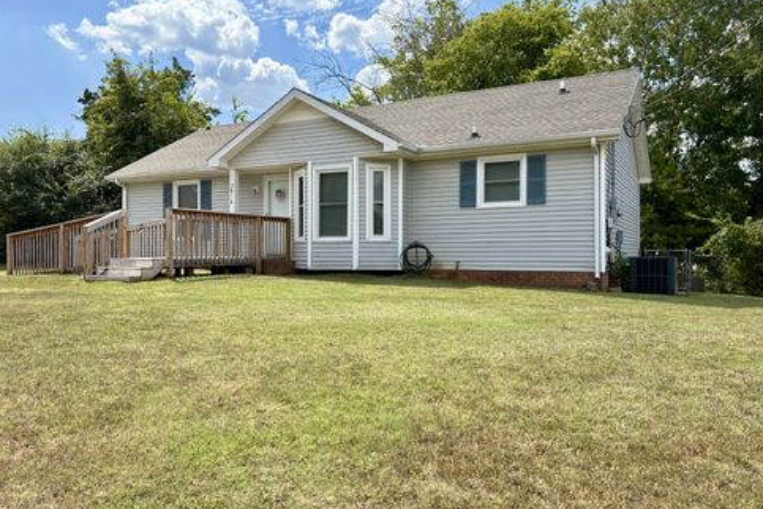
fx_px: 593
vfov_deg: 46.4
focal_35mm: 28
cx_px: 376
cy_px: 254
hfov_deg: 65.5
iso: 64
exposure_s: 1/2747
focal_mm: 5.96
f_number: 1.6
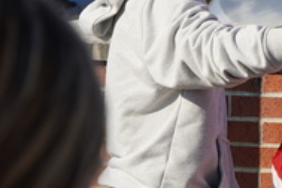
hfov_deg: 4.2
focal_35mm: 483
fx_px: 3783
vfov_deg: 2.8
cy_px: -98
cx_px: 560
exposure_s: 1/320
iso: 100
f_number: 8
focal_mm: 76
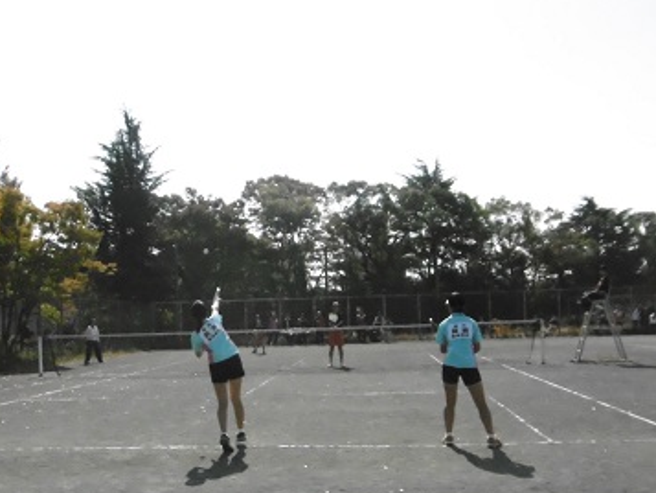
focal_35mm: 43
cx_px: 288
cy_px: 318
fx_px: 815
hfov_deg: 43.8
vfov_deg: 33.4
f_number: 8.8
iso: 1600
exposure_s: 1/2000
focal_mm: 5.8
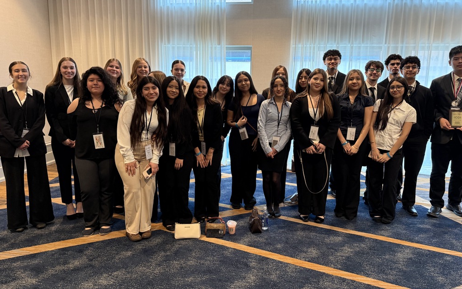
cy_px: 138
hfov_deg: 70.4
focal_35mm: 26
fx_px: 327
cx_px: 234
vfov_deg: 47.6
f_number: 1.78
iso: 320
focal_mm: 6.76
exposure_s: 1/60
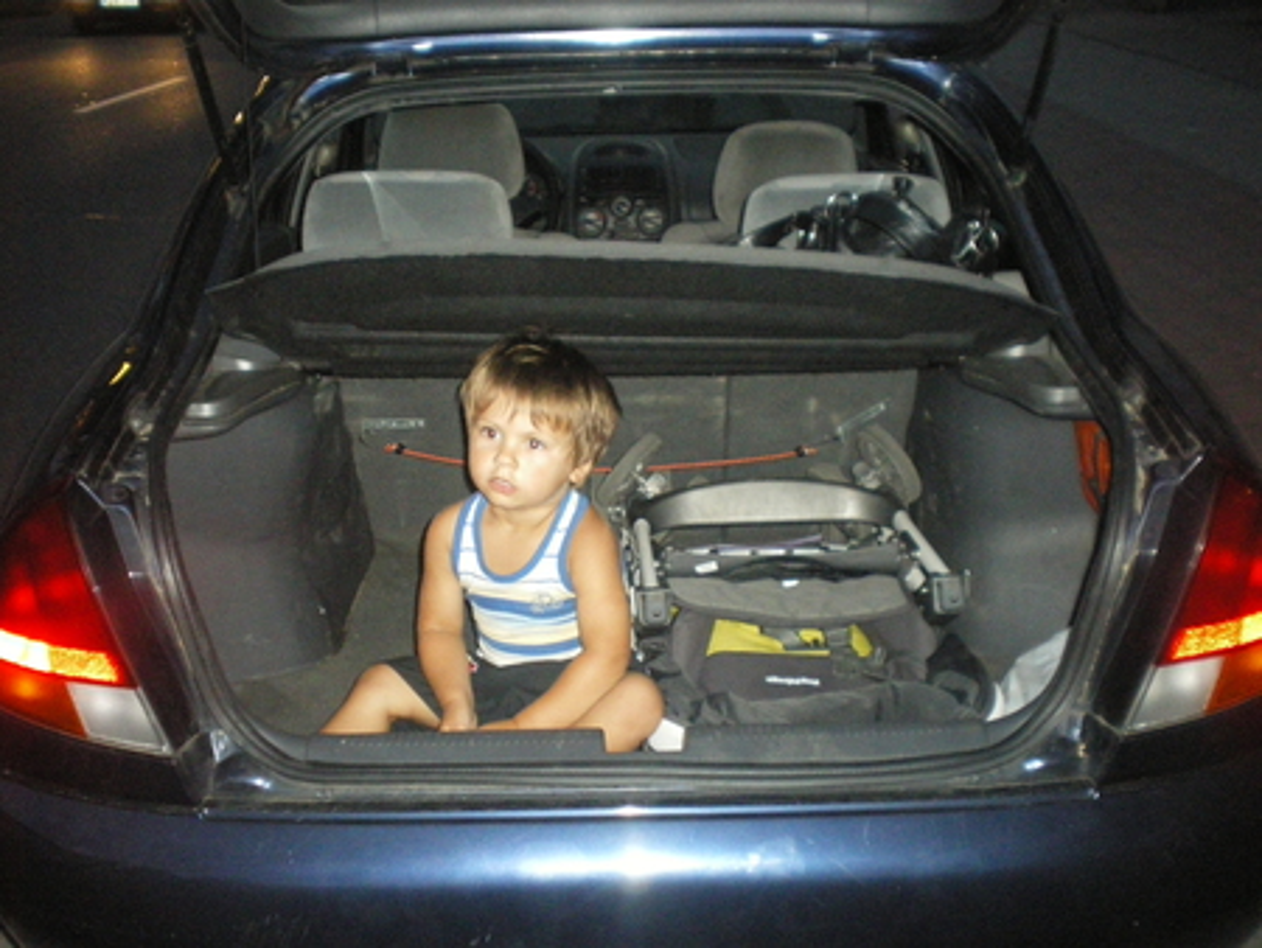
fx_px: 1532
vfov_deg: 34.4
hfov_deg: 44.8
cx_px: 631
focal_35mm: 42
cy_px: 474
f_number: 3.5
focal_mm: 7.4
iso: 800
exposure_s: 1/50
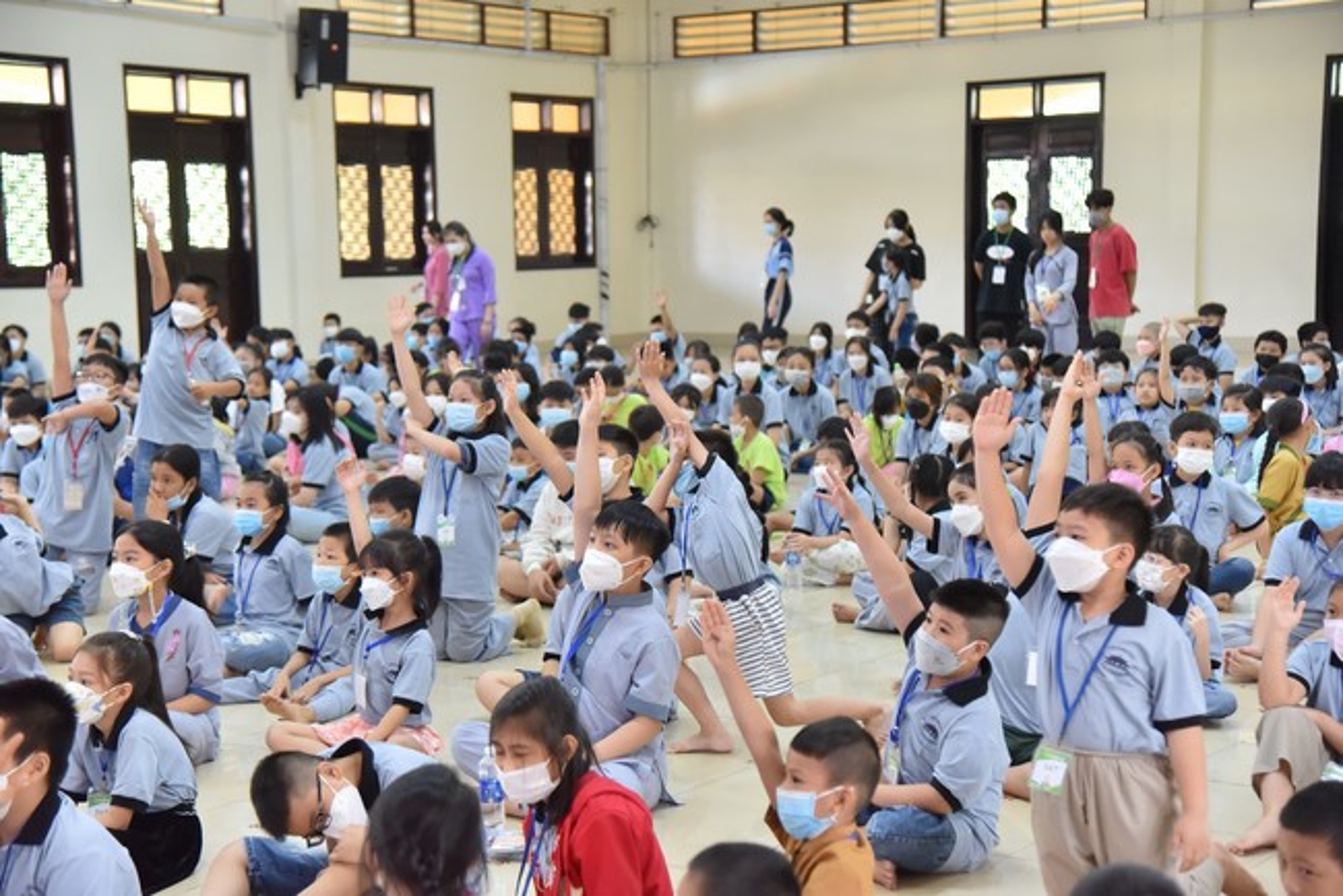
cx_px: 672
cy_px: 448
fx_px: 2426
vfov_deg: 20.9
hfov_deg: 30.9
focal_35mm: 65
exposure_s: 1/125
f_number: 4
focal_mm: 65
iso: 2500
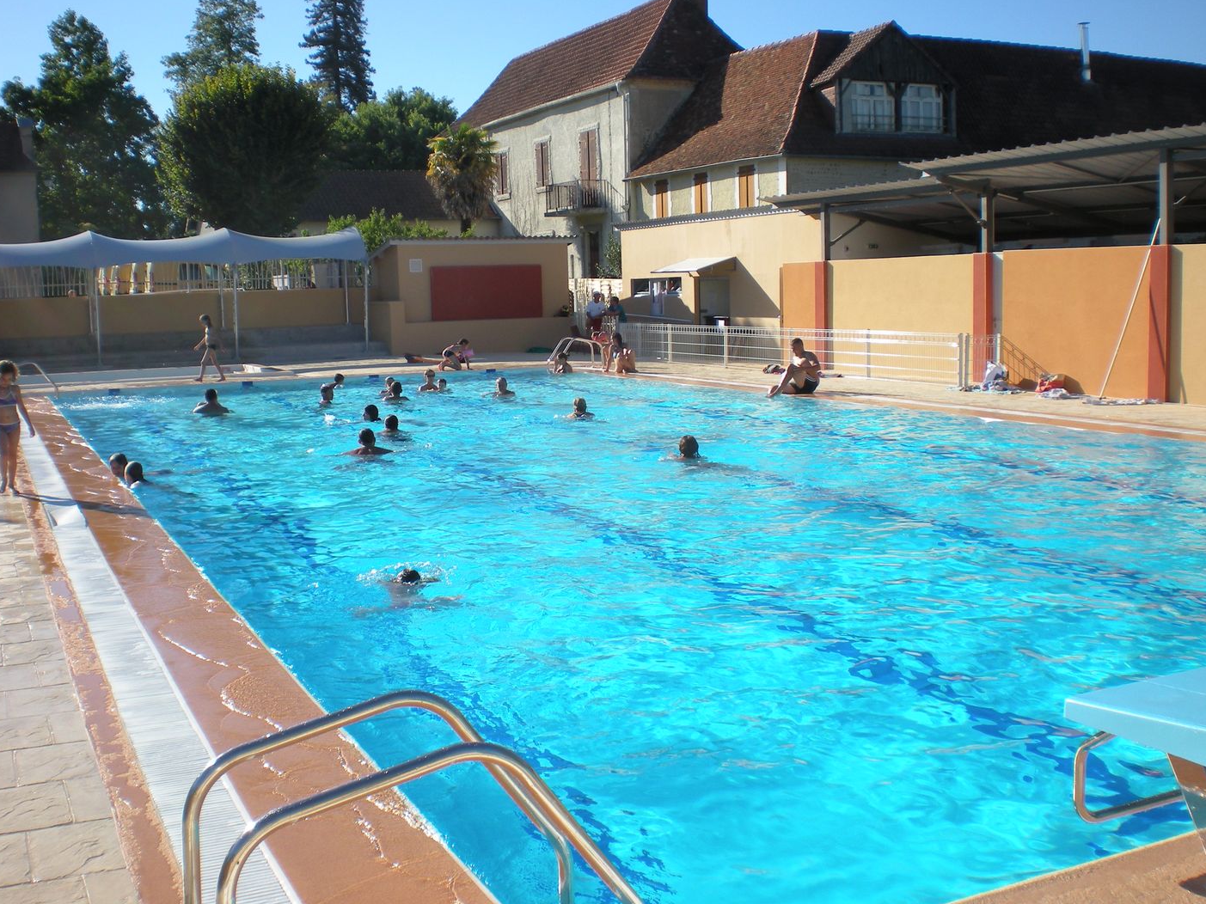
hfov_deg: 47.9
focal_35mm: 39
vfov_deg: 36.8
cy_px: 447
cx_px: 595
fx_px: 1359
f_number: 4.6
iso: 64
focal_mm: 6.3
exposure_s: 1/360
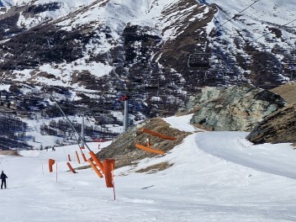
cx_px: -126
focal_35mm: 67
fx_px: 573
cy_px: 90
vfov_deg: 21.9
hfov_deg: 24.0
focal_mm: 5.4
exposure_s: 1/4640
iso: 50
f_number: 1.8
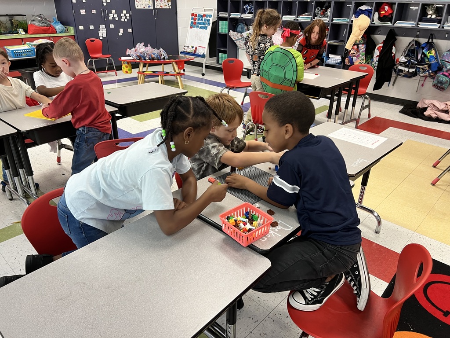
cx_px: 225
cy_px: 169
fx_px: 338
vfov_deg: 53.1
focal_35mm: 26
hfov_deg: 67.3
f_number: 1.5
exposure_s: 1/60
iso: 100
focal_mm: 5.7
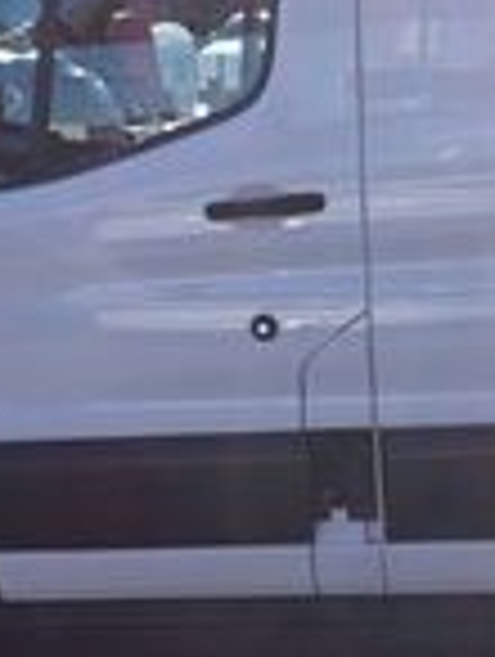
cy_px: 230
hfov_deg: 14.1
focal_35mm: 101
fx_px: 1920
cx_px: 648
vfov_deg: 19.4
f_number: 9
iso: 100
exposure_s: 1/125
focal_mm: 16
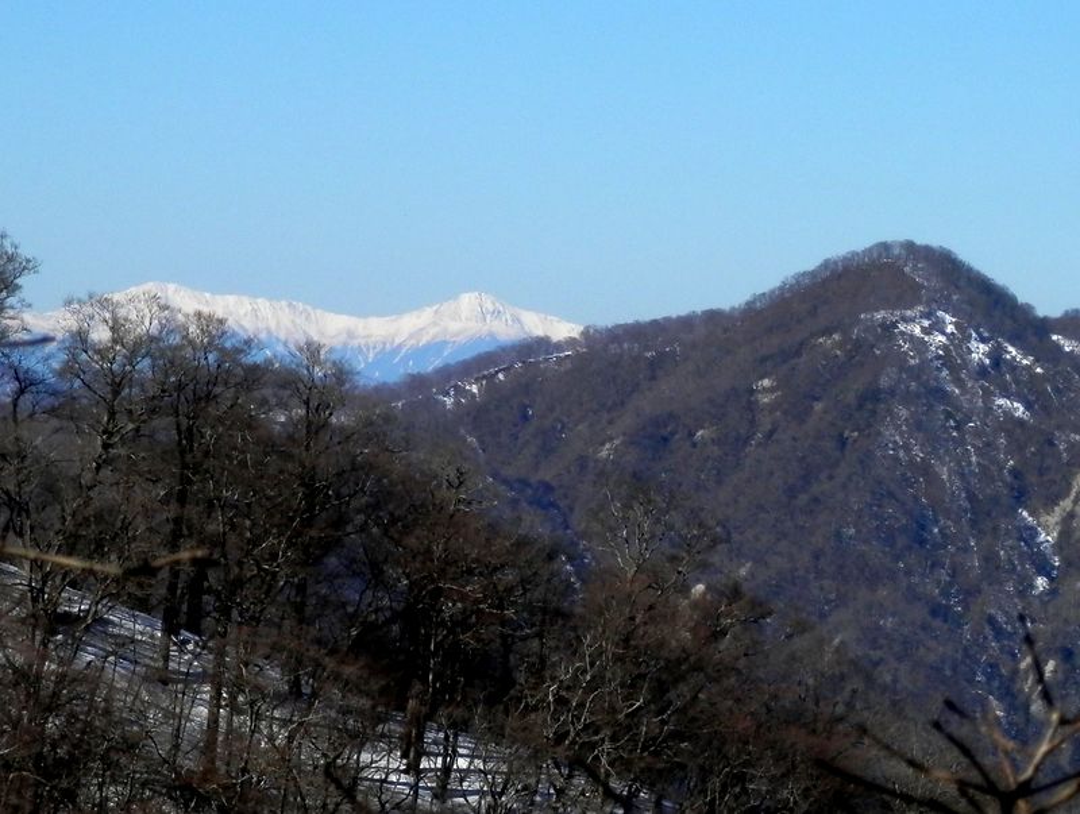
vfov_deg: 10.6
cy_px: 407
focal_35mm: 140
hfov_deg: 14.1
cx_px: 540
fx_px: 4376
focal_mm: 25.1
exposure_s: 1/1000
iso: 80
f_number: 5.4
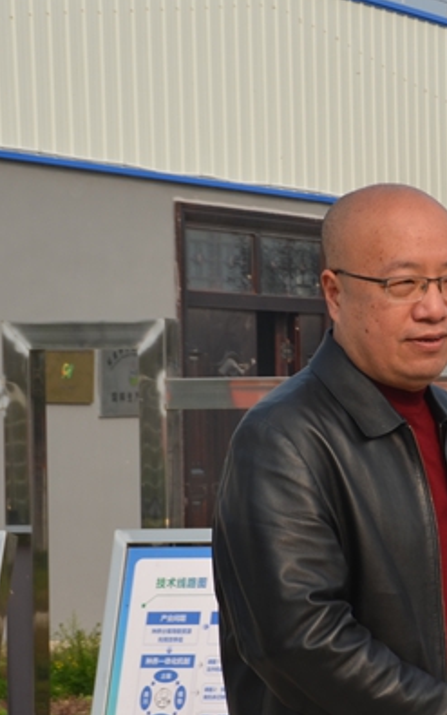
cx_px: 391
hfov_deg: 13.9
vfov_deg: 22.3
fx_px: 1812
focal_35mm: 93
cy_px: 360
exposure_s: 1/250
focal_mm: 40
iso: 100
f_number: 8
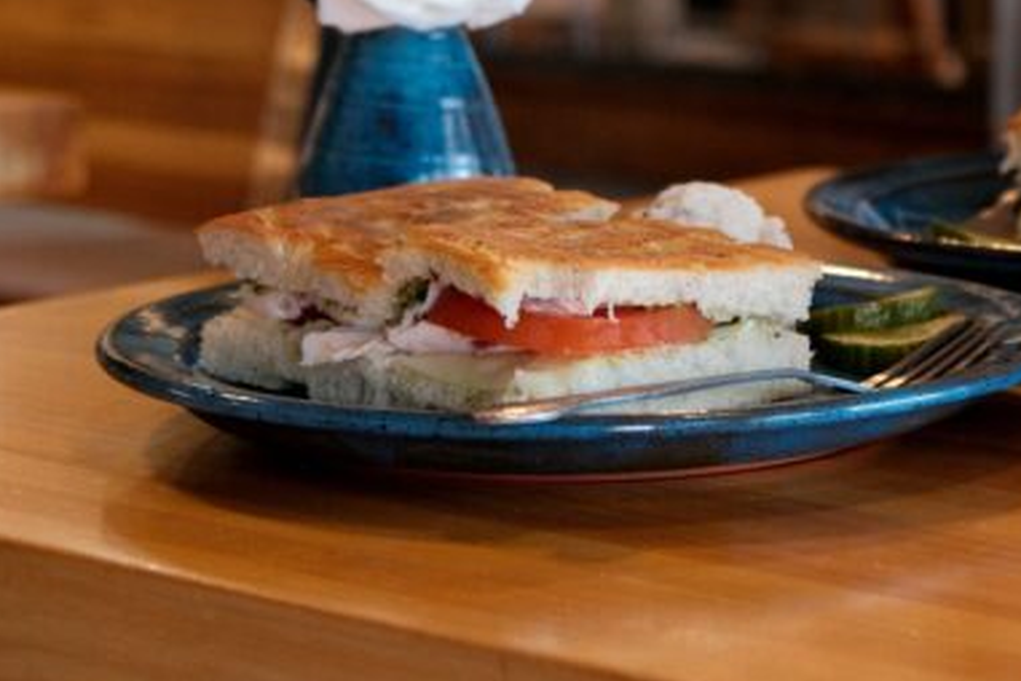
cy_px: 62
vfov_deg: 10.6
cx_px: 1008
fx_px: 3658
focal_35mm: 129
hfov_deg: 15.6
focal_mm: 42.5
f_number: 4
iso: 1250
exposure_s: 1/125
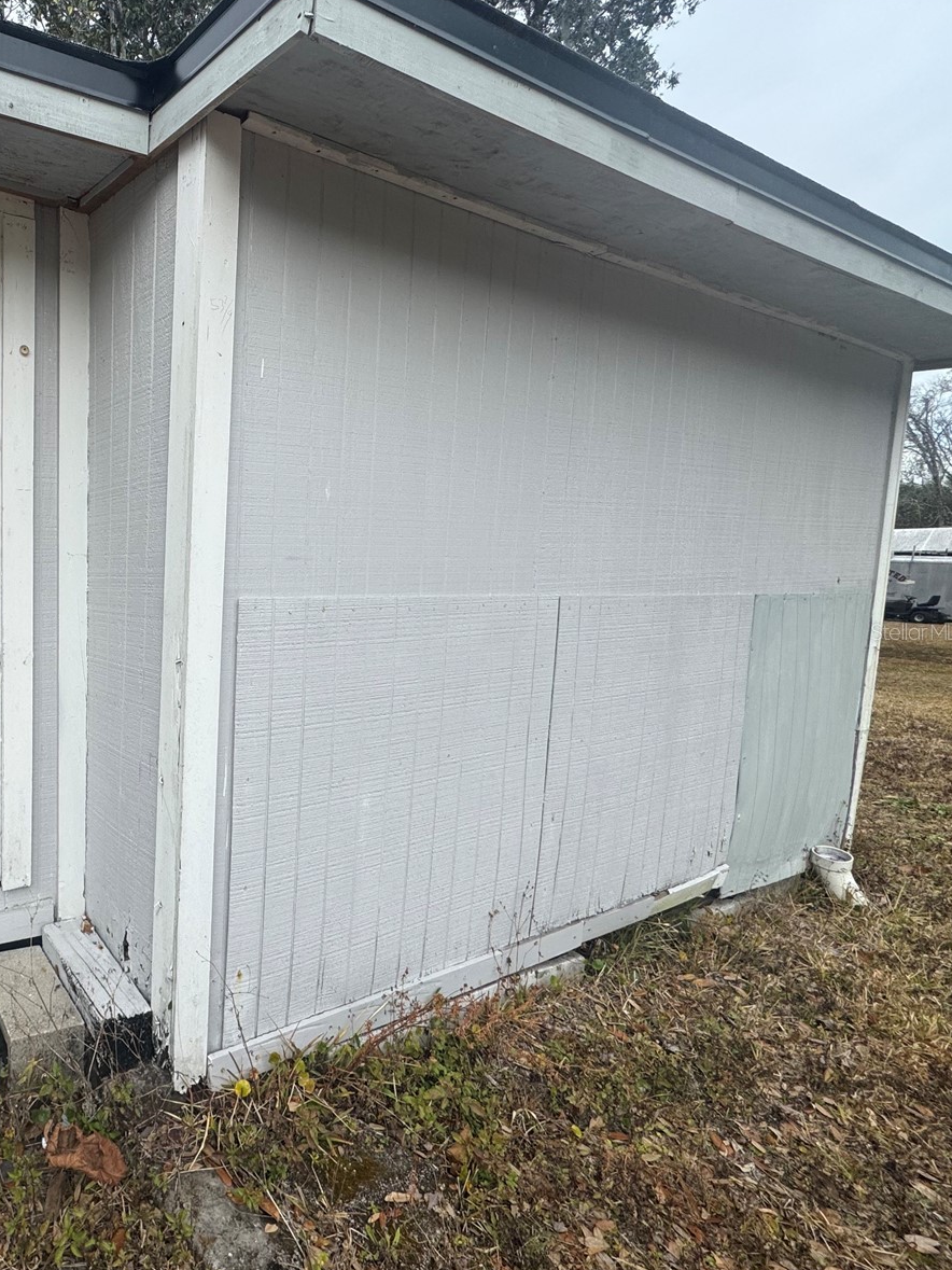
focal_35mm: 19
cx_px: 111
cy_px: 631
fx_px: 697
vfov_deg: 84.7
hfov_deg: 59.4
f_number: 2.2
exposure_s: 1/968
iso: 50
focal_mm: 2.22
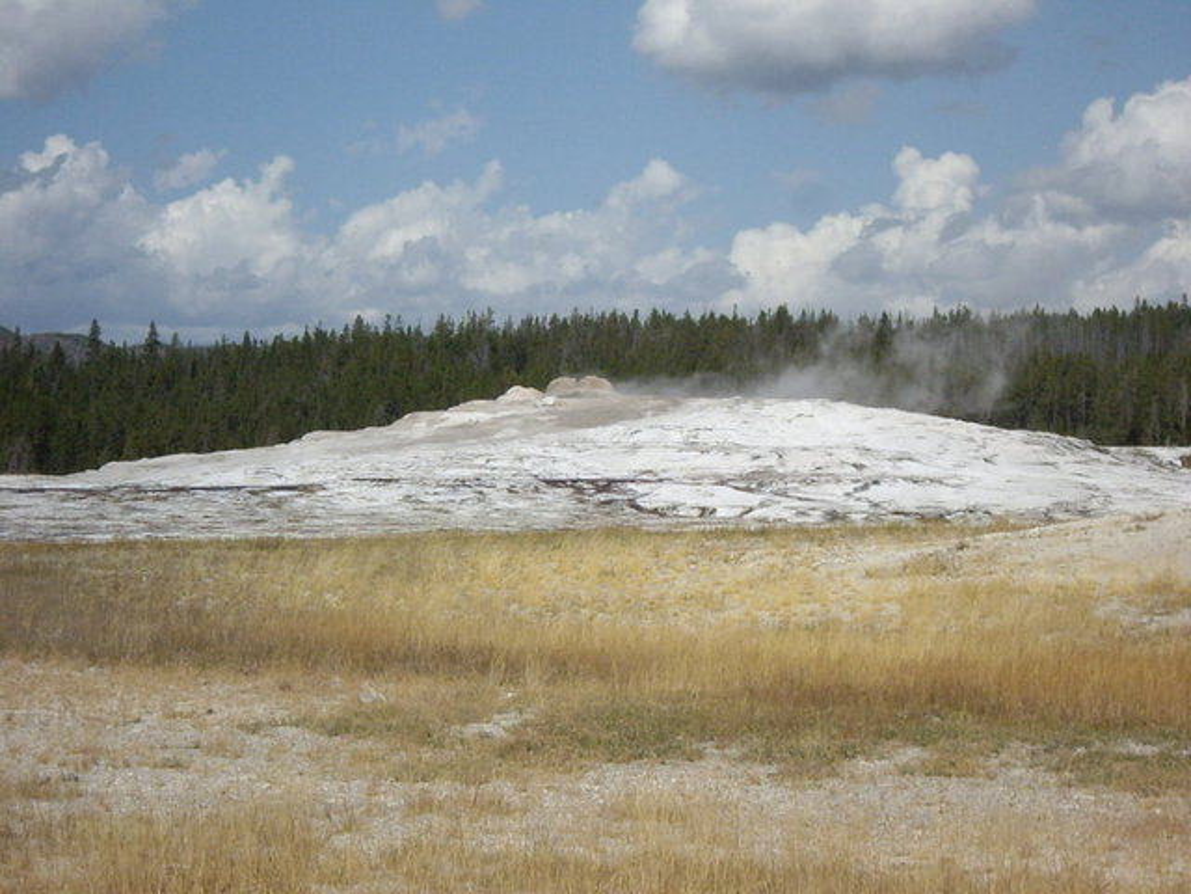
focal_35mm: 114
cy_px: 447
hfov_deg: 17.3
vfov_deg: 13.0
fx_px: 3922
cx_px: 596
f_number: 8.3
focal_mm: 18.6
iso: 200
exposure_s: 1/1000
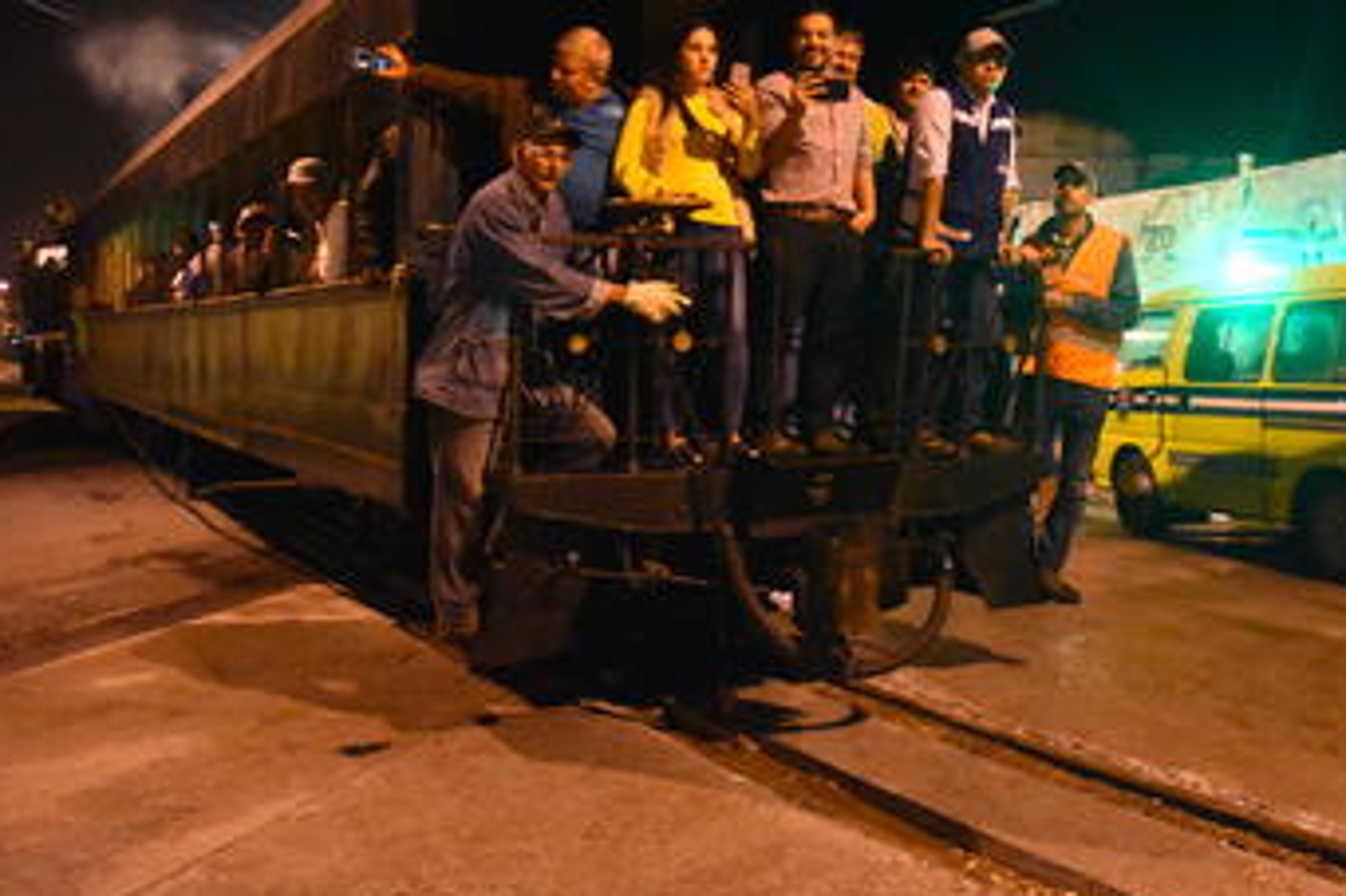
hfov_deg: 50.1
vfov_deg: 34.6
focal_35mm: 38
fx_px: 1420
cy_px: 284
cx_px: 864
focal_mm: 18
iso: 6400
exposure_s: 1/80
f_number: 3.5
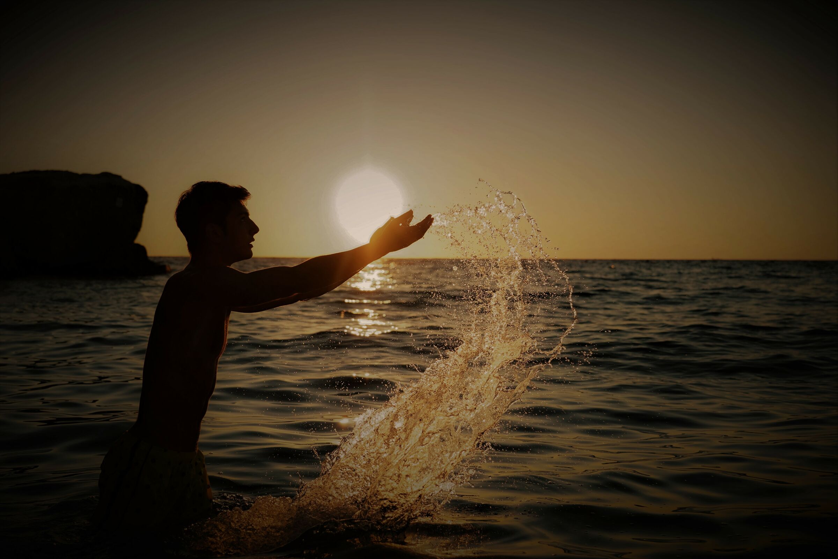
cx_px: 419
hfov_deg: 46.4
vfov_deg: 31.9
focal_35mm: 42
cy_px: 280
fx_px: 978
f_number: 4
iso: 250
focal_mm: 42
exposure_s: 1/2000
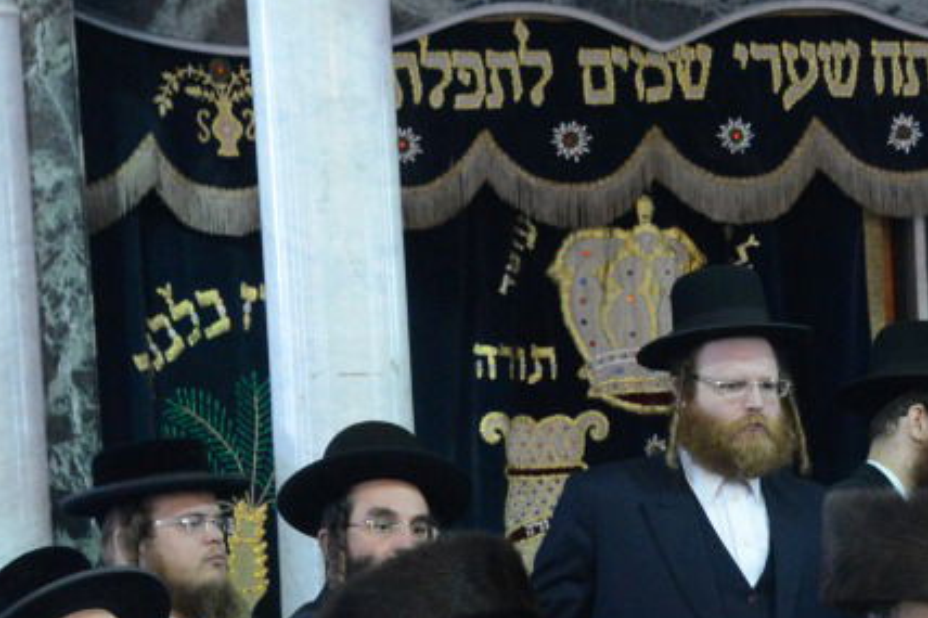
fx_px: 8323
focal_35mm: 323
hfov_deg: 6.4
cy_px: 723
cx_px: 902
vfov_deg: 4.2
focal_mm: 135
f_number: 5.6
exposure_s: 1/60
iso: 5000
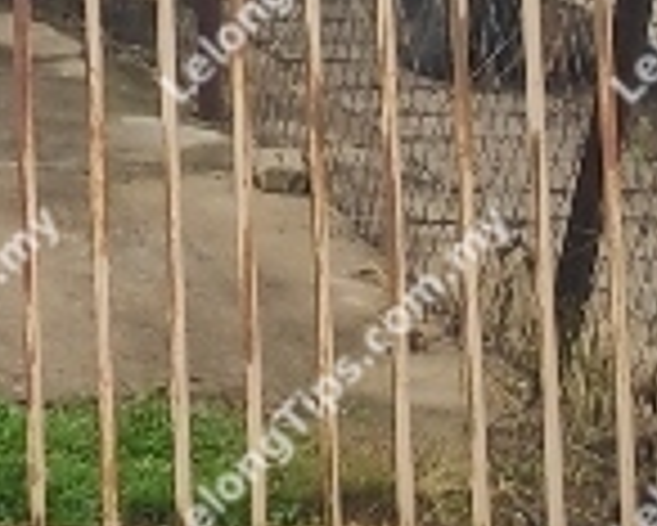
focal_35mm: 146
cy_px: -699
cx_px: -1480
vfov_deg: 9.5
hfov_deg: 9.4
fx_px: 2841
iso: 102
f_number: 1.9
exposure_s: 1/100
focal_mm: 3.94
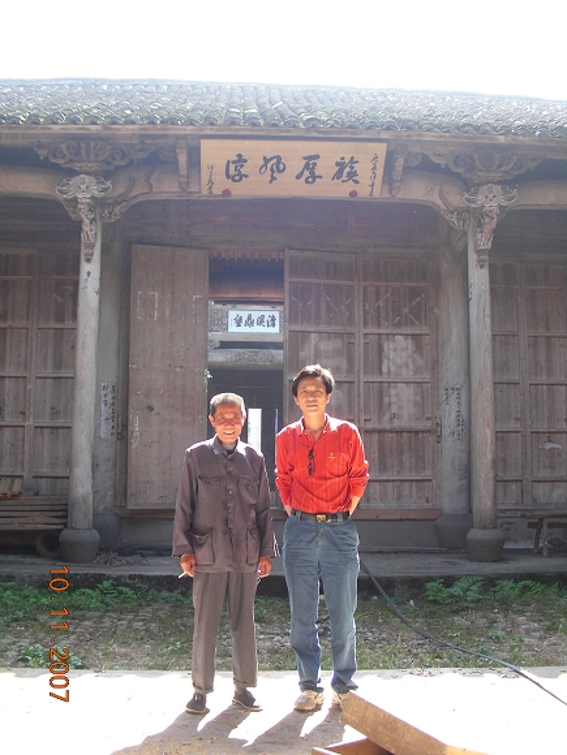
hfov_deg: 37.7
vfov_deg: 49.0
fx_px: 830
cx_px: 284
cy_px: 378
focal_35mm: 38
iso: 50
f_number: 3.5
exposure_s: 1/51.1
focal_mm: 6.3
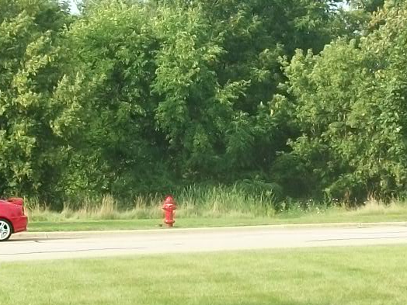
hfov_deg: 15.7
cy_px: 272
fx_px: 1470
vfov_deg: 11.8
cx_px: 287
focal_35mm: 125
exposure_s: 1/400
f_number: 2.9
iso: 80
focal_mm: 5.7
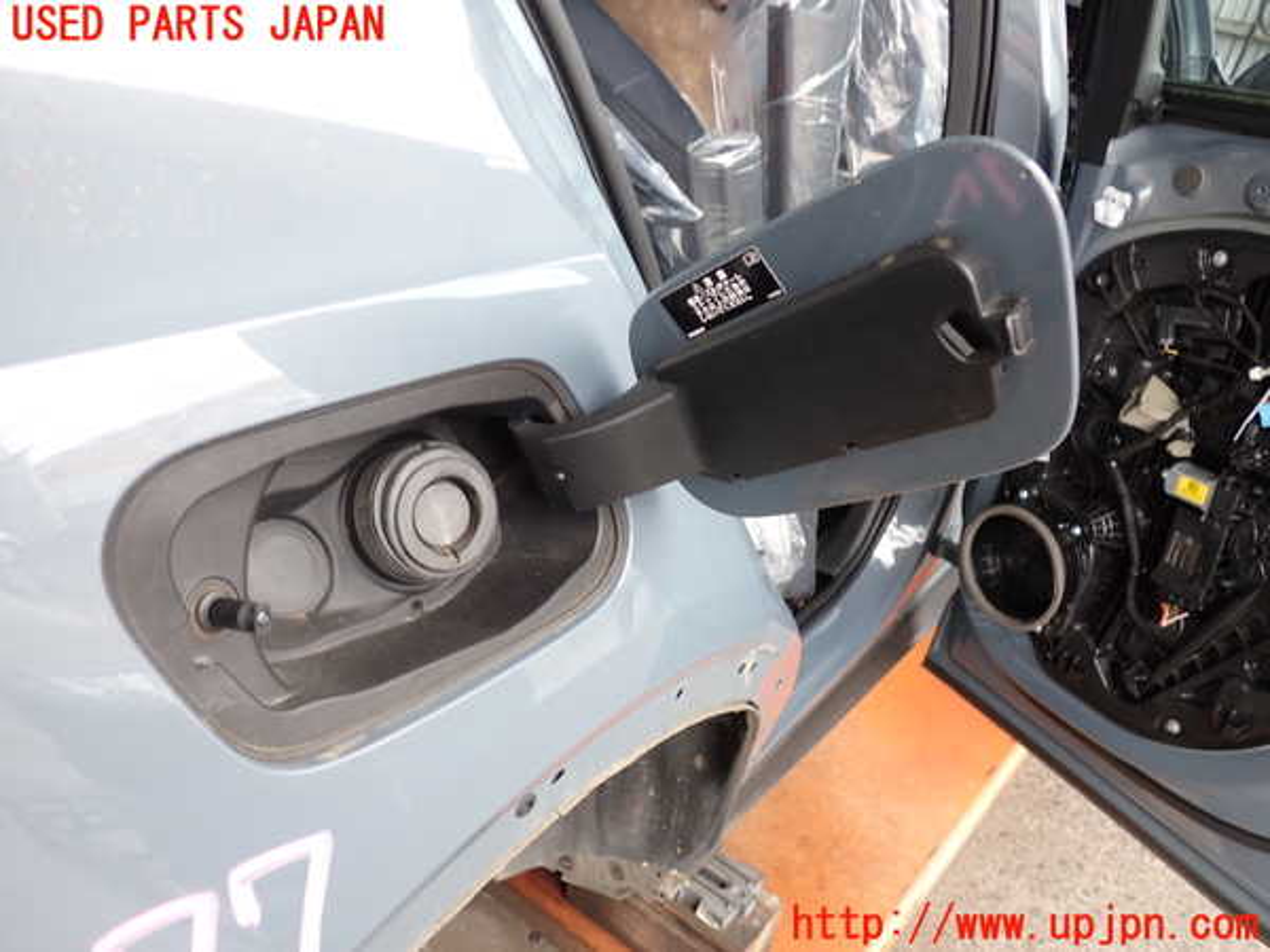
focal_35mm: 30
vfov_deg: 46.8
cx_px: 635
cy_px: 476
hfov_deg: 60.0
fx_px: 1101
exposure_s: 1/60
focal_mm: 5.4
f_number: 2.3
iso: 160
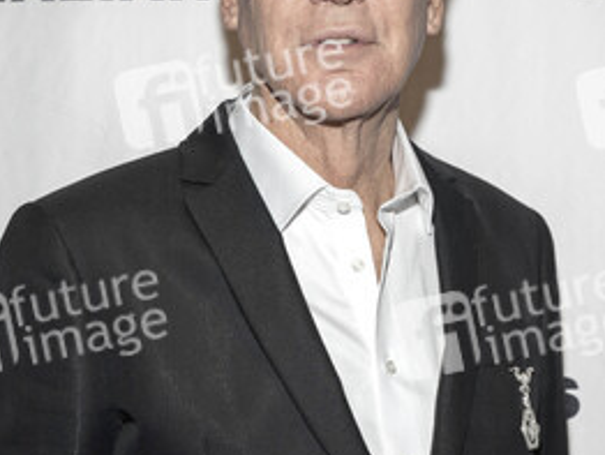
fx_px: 1434
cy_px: 210
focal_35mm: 82
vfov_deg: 18.0
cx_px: 300
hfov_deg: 23.8
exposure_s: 1/200
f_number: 5.6
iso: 800
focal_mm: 56
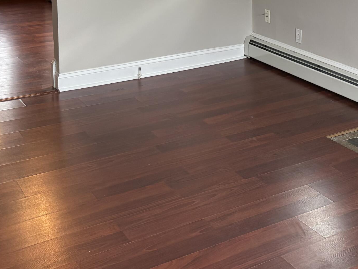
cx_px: 207
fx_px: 589
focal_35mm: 57
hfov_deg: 33.7
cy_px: -7
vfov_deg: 24.4
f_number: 1.6
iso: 160
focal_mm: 5.96
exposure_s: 1/120
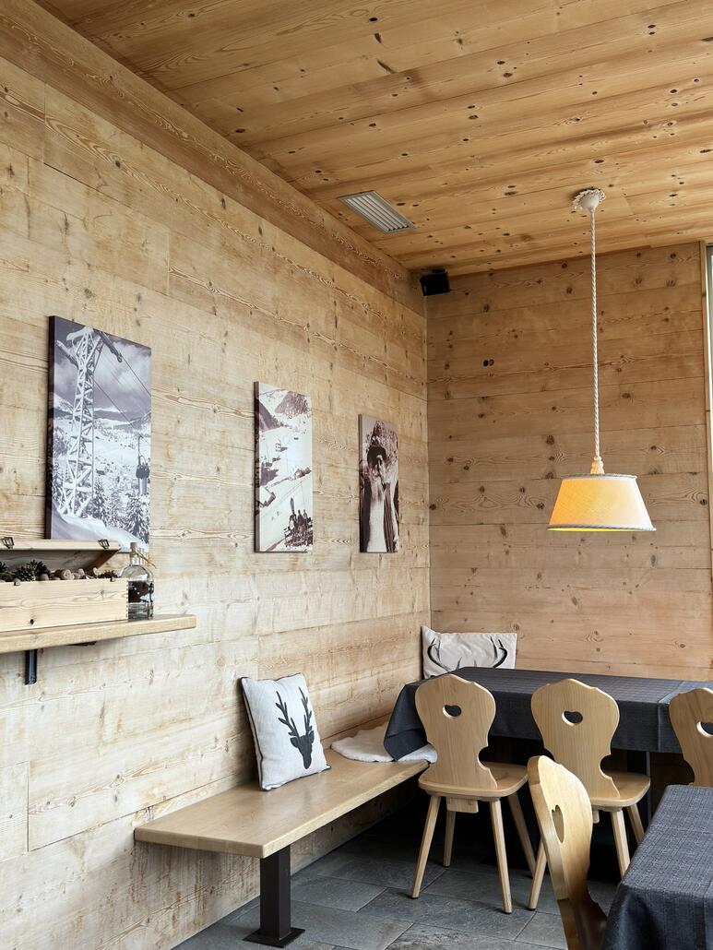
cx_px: 356
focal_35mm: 35
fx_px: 961
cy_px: 475
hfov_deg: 40.7
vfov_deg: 52.6
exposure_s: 1/100
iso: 100
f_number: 1.78
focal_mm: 6.76
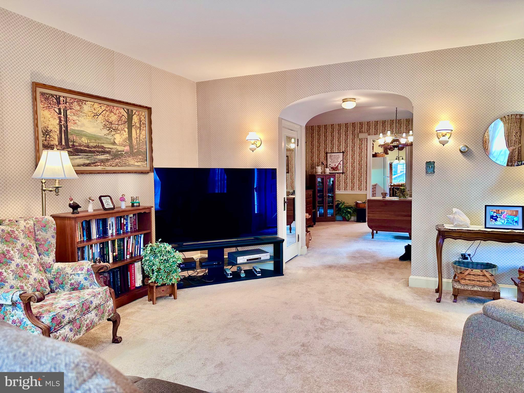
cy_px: 196
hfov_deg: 71.6
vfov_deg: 56.8
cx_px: 262
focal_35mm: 24
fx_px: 363
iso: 250
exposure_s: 1/60
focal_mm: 6.86
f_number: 1.78
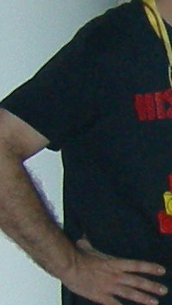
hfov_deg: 3.7
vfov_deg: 7.6
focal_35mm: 281
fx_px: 2275
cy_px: 311
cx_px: 1048
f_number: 2.7
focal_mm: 7.5
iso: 200
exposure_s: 1/60.1
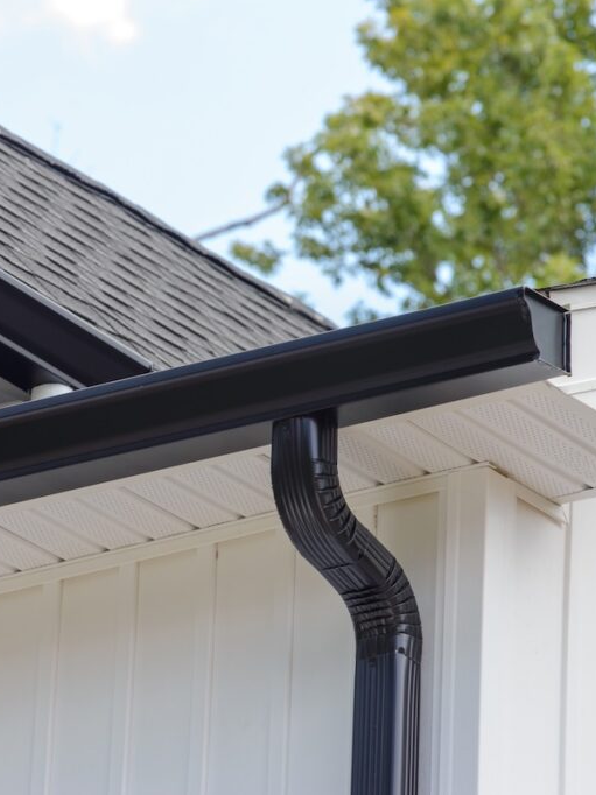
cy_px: 398
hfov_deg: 5.1
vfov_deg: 6.9
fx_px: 6639
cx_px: 153
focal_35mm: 289
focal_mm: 200
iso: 500
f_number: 8
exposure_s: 1/250
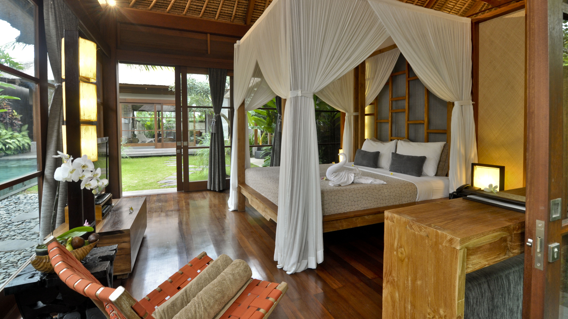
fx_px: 264
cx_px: 287
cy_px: 137
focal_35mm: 18
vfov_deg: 62.1
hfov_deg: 94.2
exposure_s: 1/3
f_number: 7.1
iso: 320
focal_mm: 11
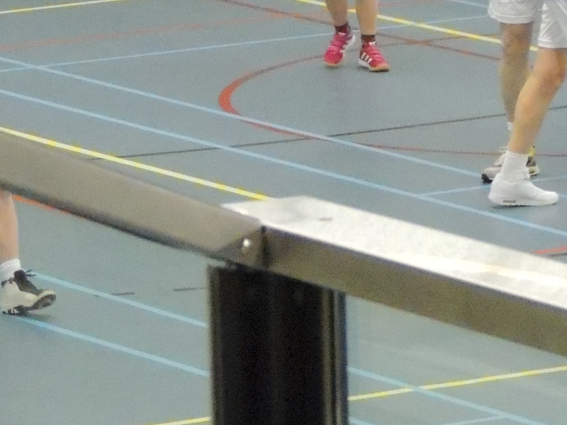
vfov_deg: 3.5
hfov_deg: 4.7
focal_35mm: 420
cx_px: 500
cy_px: -144
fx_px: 6878
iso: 3200
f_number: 4.4
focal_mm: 27.6
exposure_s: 1/160
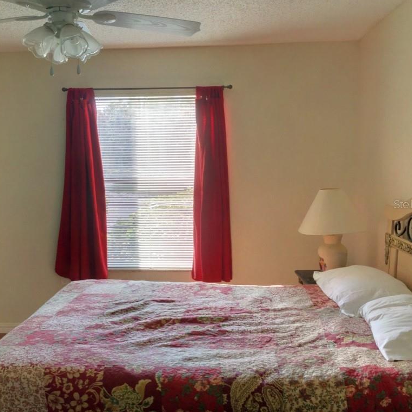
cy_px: 204
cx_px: 167
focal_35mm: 37
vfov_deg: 44.9
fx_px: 498
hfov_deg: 44.7
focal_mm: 3.3
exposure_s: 1/120
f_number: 2.4
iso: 32
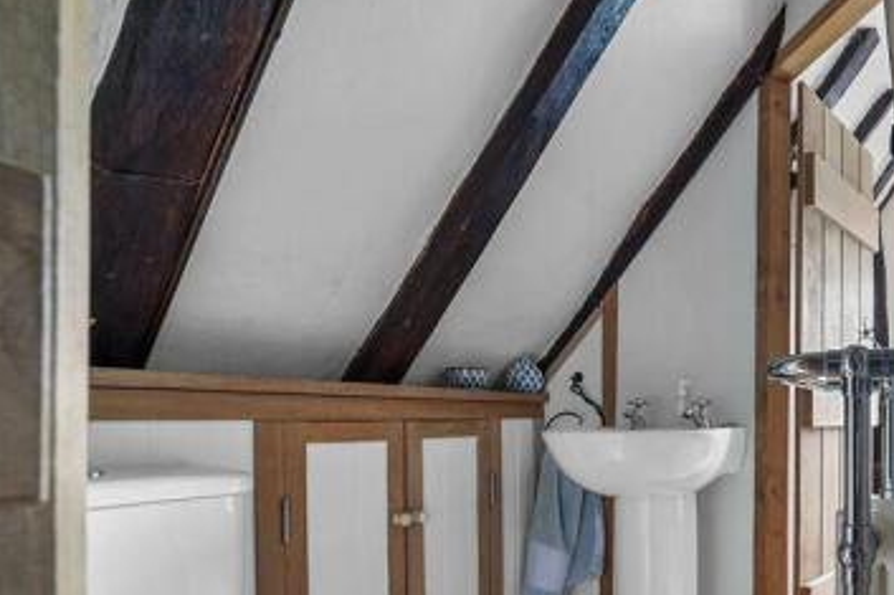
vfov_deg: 47.8
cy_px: 438
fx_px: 645
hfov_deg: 61.0
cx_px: 767
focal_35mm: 26
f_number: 8
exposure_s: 1.6
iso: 400
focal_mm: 14
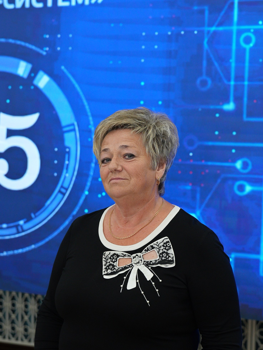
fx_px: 699
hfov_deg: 21.3
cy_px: 174
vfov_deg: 28.2
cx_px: 97
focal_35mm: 69
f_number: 2.8
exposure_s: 1/200
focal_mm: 40
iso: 500
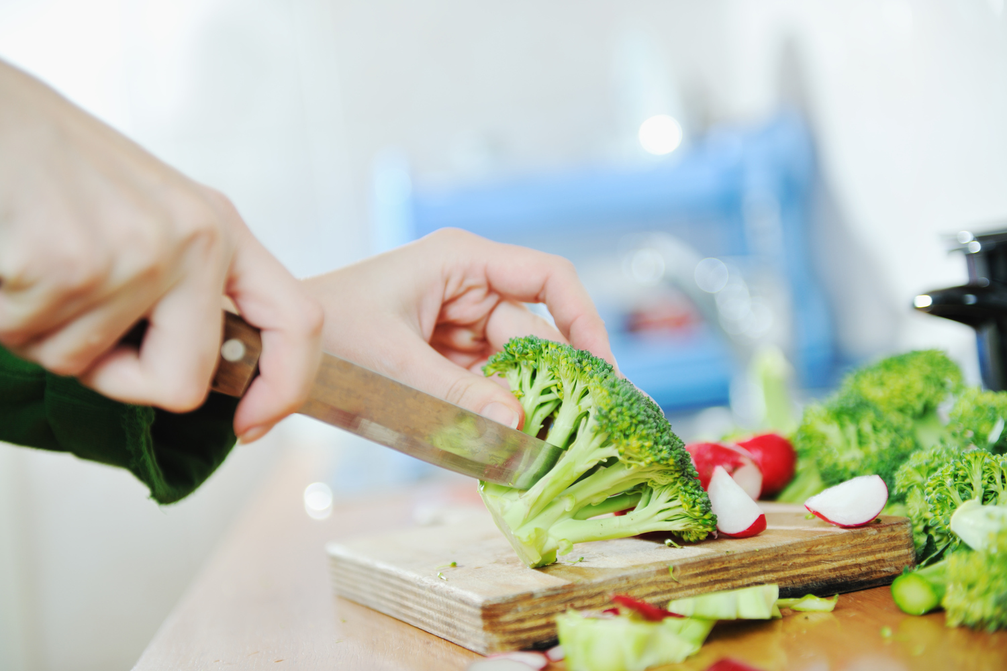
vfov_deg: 23.4
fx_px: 1622
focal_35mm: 58
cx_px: 504
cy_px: 336
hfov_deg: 34.5
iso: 100
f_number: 2.8
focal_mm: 58
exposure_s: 1/200
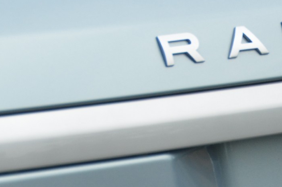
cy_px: 164
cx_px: 396
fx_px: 3424
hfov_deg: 4.7
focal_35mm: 438
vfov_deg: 3.1
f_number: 5.6
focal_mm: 82
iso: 400
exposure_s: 1/1600
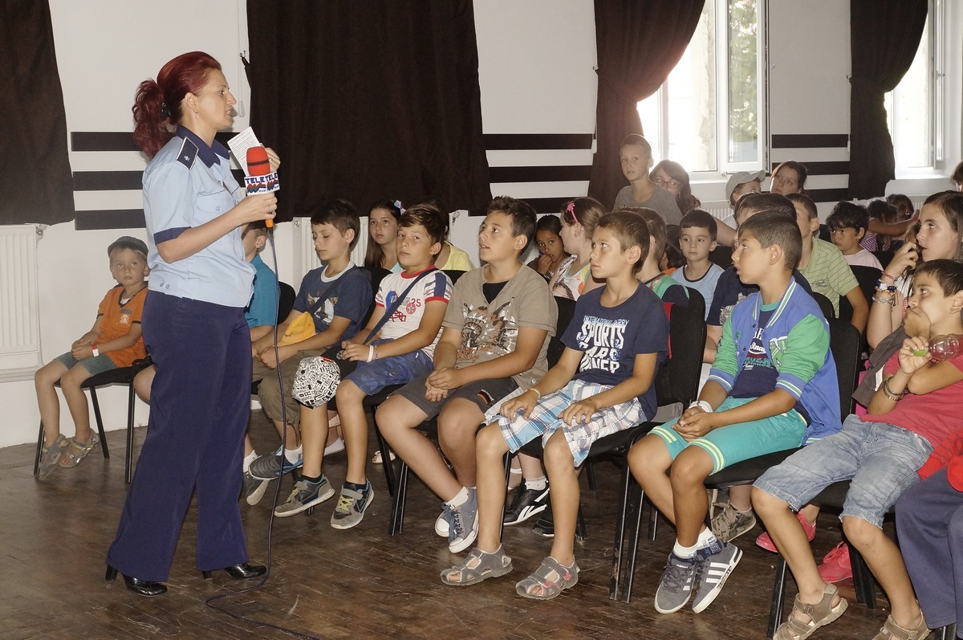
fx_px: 1603
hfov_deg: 33.4
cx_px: 482
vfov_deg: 22.6
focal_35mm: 60
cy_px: 320
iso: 1600
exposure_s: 1/60
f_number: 6.3
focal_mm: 40
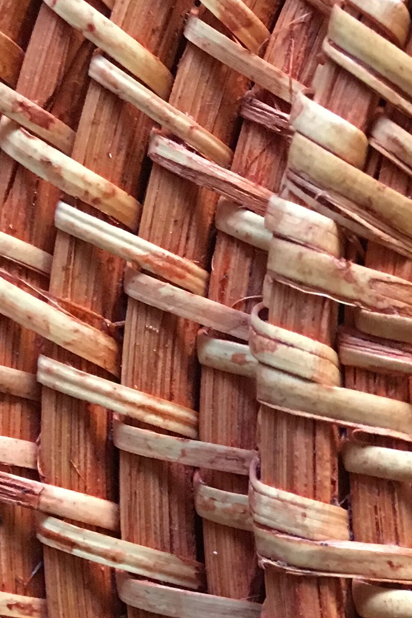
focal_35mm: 85
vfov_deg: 23.7
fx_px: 1459
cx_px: 748
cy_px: 464
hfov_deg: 14.2
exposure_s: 1/25
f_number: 2.2
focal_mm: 4.15
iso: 200
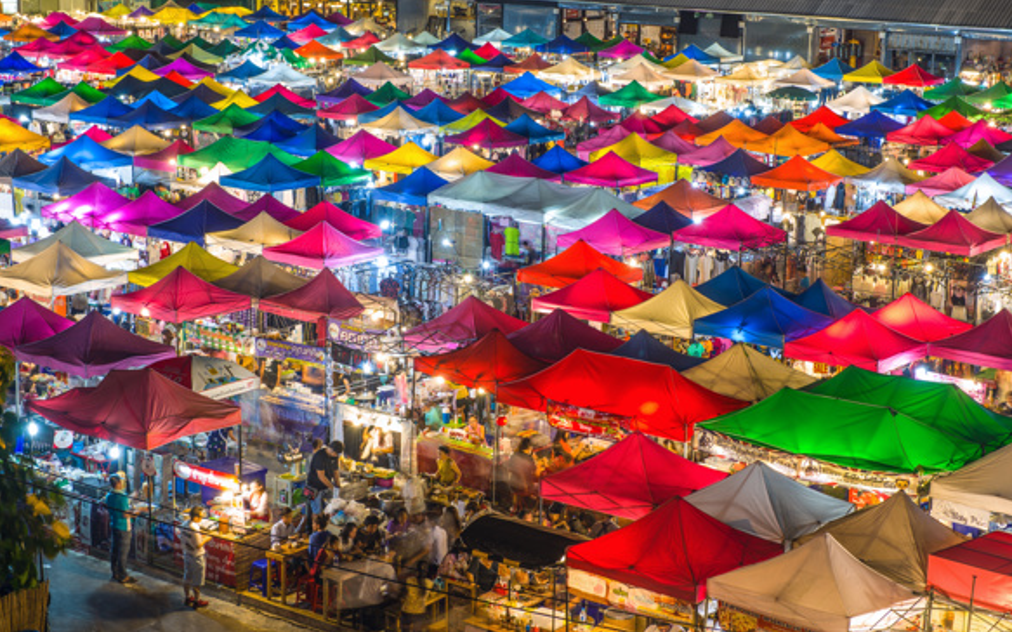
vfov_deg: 18.1
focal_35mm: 72
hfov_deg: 28.6
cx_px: 509
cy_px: 309
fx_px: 1985
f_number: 8
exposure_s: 2
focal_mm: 70
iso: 50
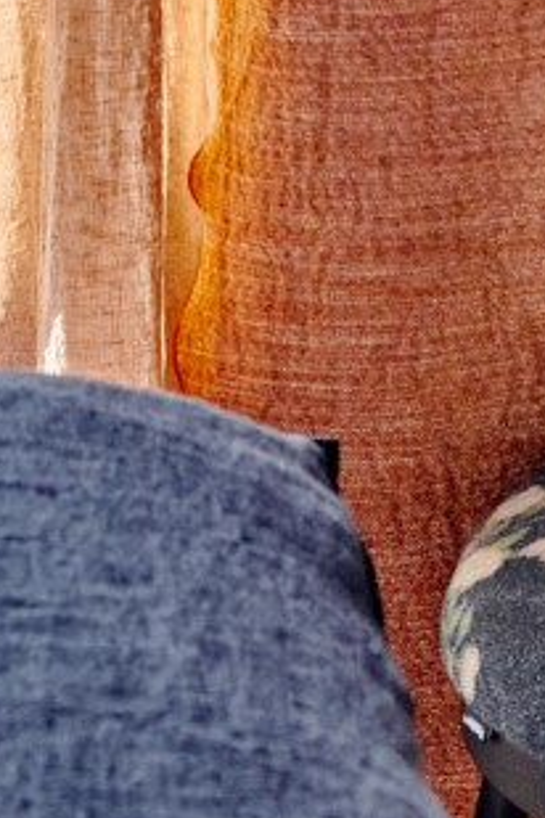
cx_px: -71
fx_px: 3815
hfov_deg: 8.1
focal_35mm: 168
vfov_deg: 10.8
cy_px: -990
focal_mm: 32
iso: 200
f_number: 5
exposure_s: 1/320
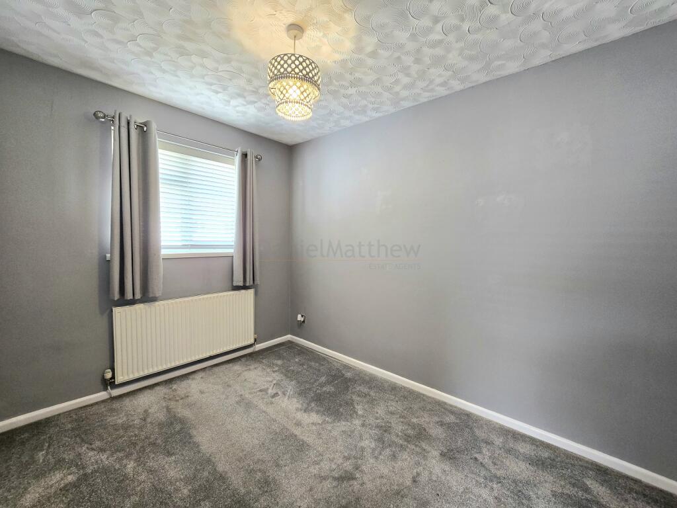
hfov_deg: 106.2
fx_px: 254
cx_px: 338
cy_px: 254
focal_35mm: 13
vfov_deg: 89.9
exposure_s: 1/50.3
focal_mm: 2.2
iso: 160
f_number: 2.2
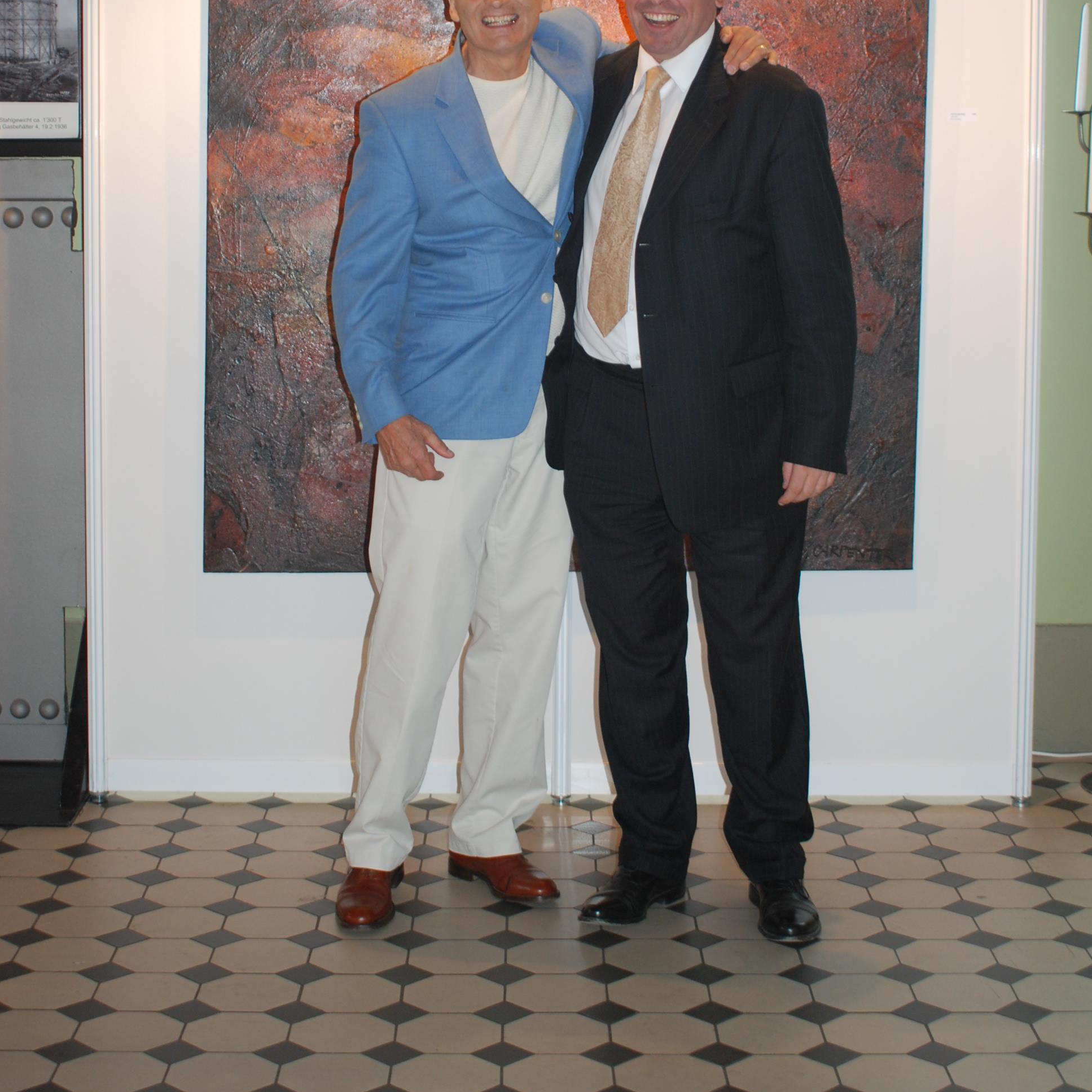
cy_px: 288
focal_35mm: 65
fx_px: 2320
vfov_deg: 26.2
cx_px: 548
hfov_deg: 26.5
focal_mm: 34
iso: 320
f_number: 3.8
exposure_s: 1/60
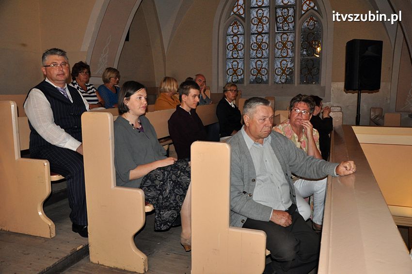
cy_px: 137
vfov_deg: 41.6
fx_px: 360
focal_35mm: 32
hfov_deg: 59.5
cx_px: 206
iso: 1250
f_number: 4.5
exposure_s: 1/60
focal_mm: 21
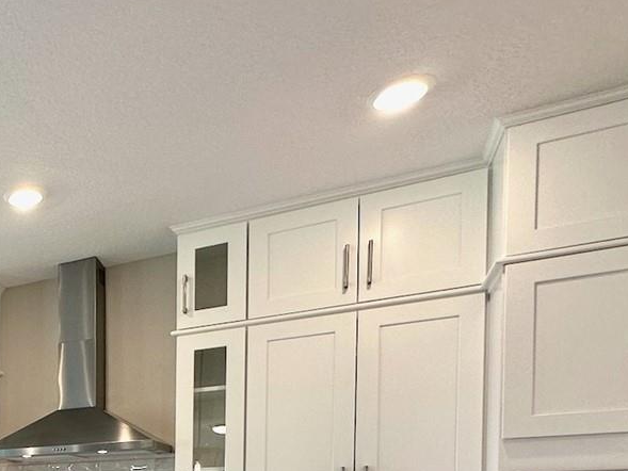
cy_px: 543
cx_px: -110
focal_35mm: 38
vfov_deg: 32.3
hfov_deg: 37.9
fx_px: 690
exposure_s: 1/120
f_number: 2.2
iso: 80
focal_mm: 2.22
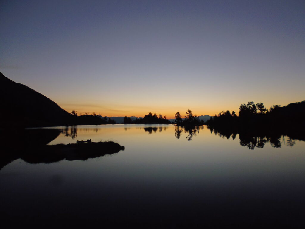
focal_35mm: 24
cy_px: 114
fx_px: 211
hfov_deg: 71.6
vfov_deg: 56.8
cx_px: 152
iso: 160
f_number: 2.8
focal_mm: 4.3
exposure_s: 1/160
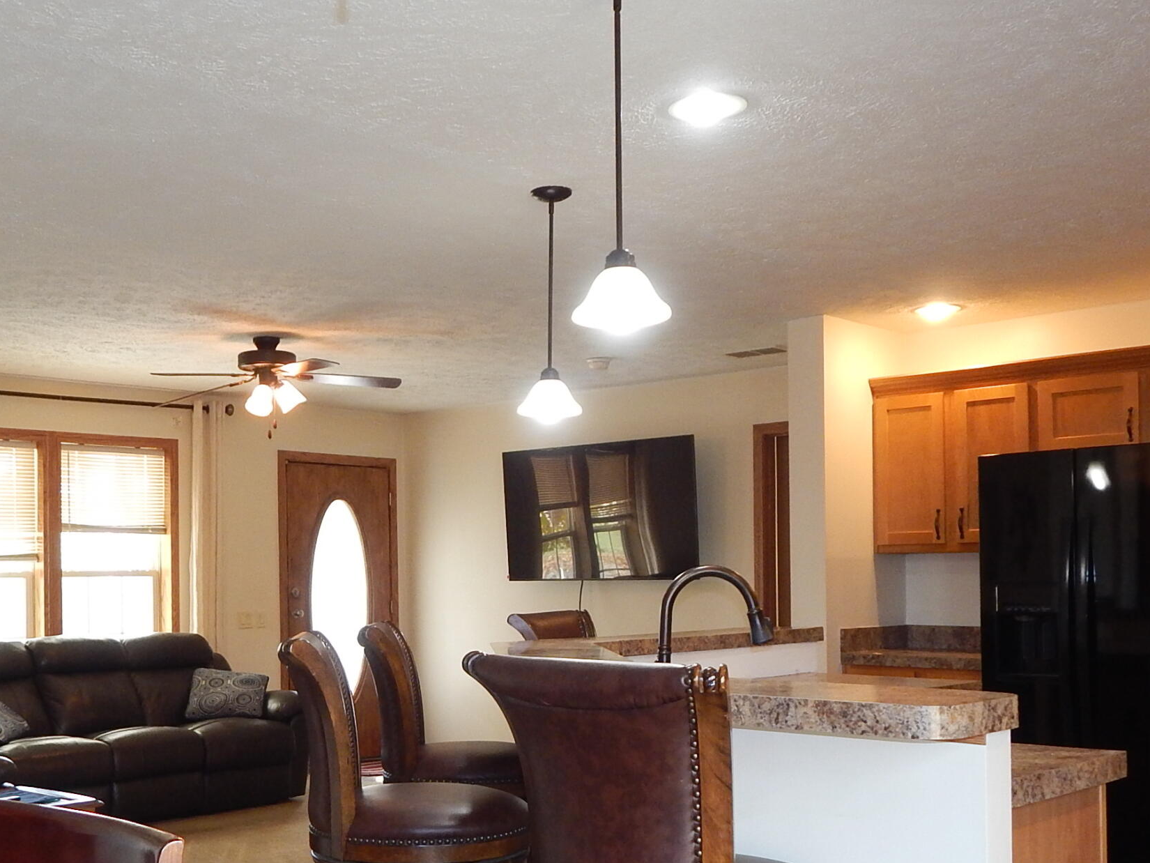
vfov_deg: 35.6
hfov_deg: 46.5
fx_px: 1329
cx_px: 452
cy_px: 572
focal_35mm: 40
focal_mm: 4
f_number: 3
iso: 200
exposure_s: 1/30
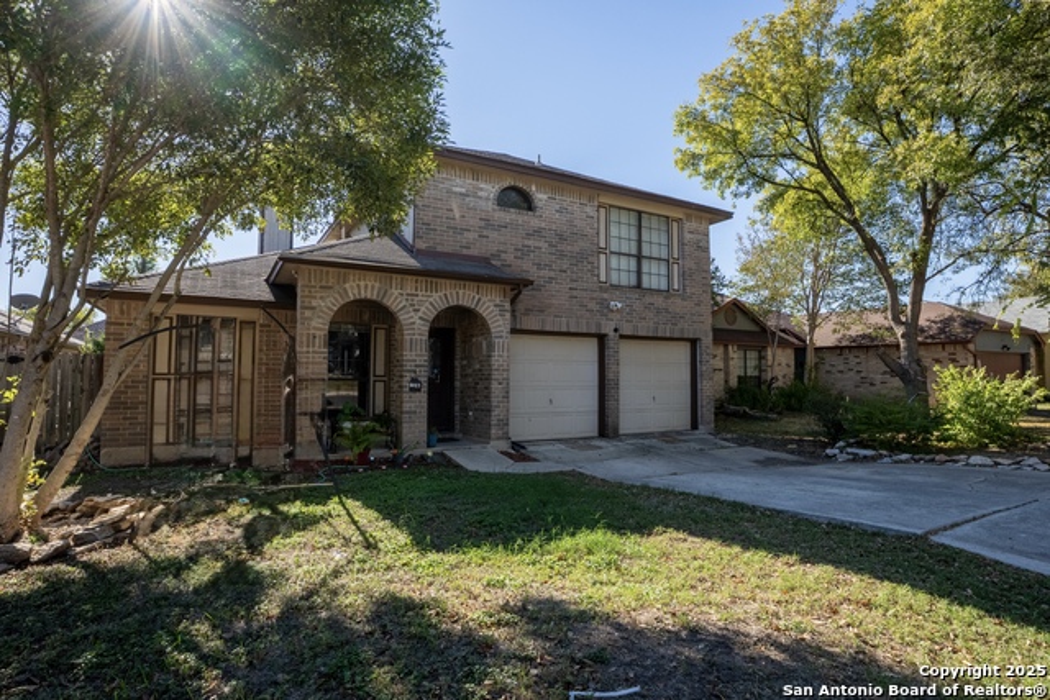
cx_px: 525
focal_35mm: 18
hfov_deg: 89.5
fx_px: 529
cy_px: 350
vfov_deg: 67.0
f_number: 8
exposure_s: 1/4000
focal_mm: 12.1
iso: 800
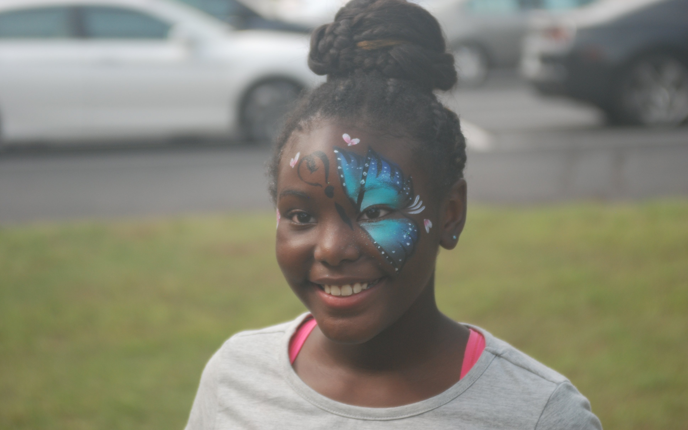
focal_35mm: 131
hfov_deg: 16.0
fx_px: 2447
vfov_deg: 10.0
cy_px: 213
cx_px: 345
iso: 200
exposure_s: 1/320
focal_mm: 85
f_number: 4.5
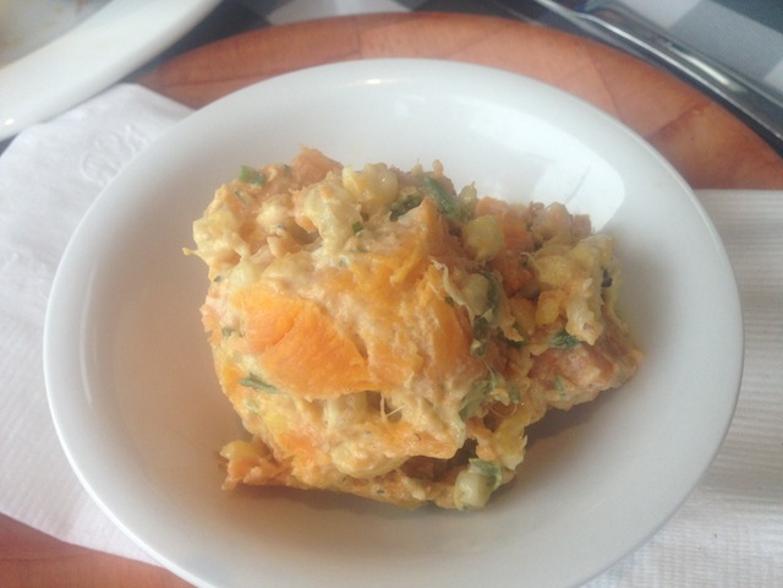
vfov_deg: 42.9
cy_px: 294
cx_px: 392
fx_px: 746
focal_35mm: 33
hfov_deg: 55.4
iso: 100
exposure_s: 1/120
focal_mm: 4.13
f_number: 2.4
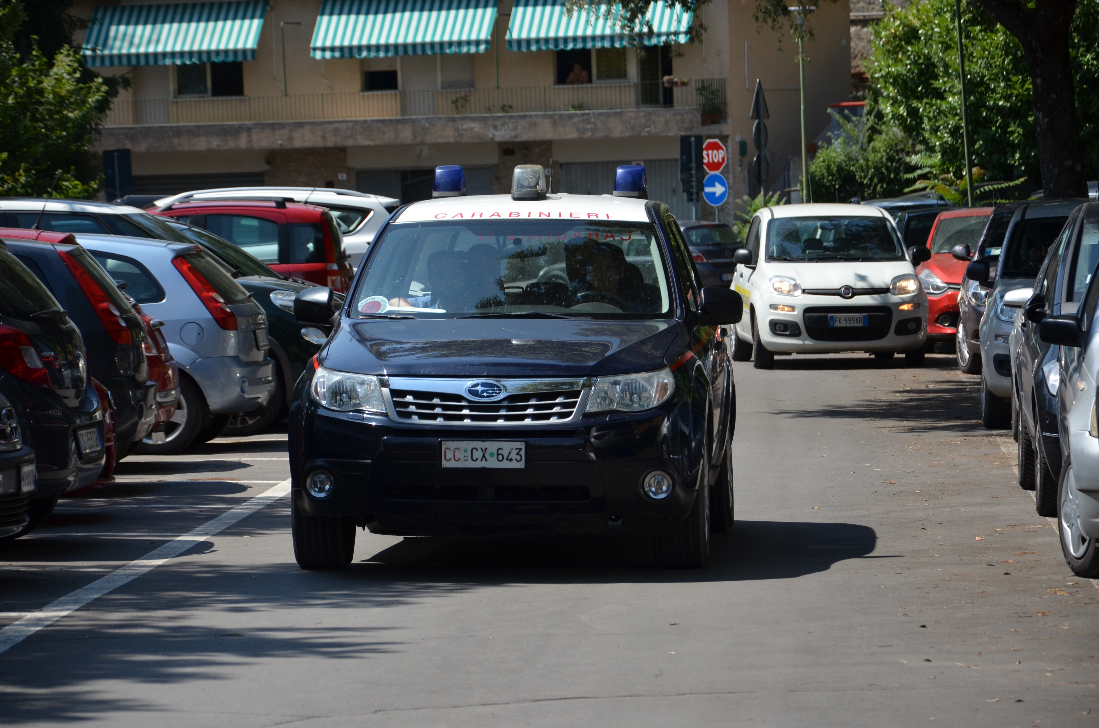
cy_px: 364
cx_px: 550
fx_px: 4798
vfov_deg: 8.7
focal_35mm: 158
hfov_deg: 13.1
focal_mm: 105
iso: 400
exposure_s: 1/1600
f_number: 5.6
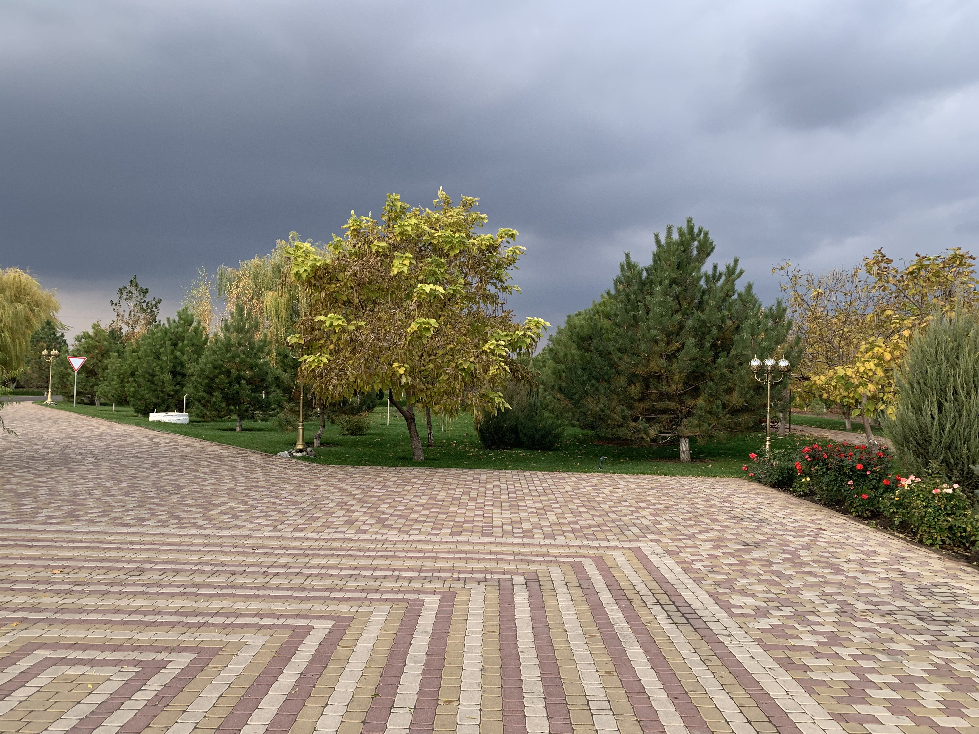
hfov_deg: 67.3
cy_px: 367
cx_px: 490
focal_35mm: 26
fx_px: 735
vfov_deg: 53.1
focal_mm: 4.25
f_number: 1.8
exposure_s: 1/497
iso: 25
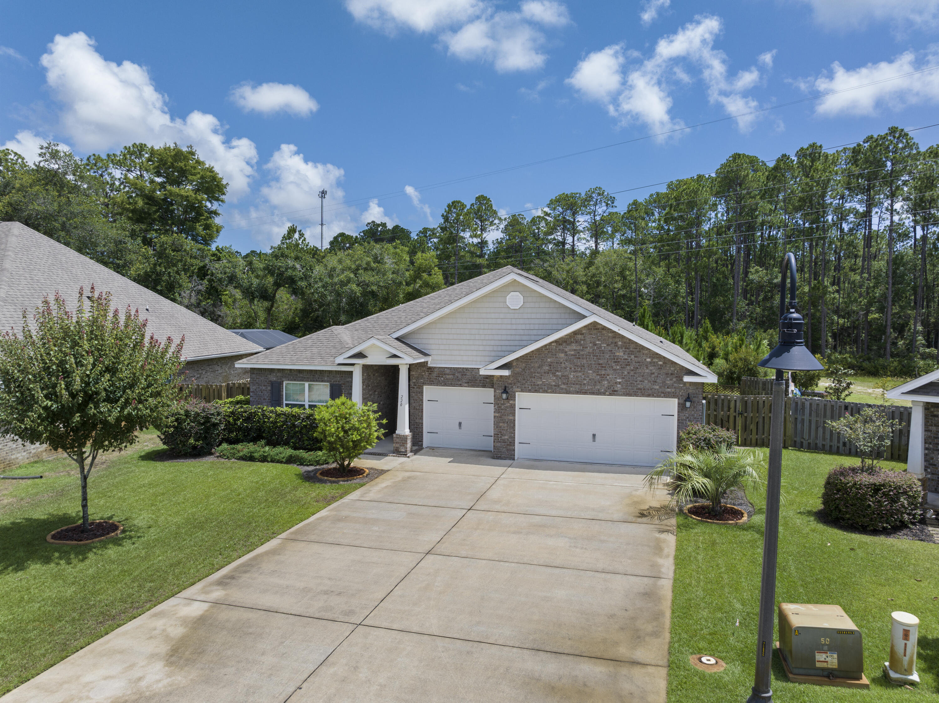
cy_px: 352
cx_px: 470
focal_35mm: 24
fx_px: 651
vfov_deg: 56.8
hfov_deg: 71.6
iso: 100
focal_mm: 12.29
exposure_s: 1/320
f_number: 5.6
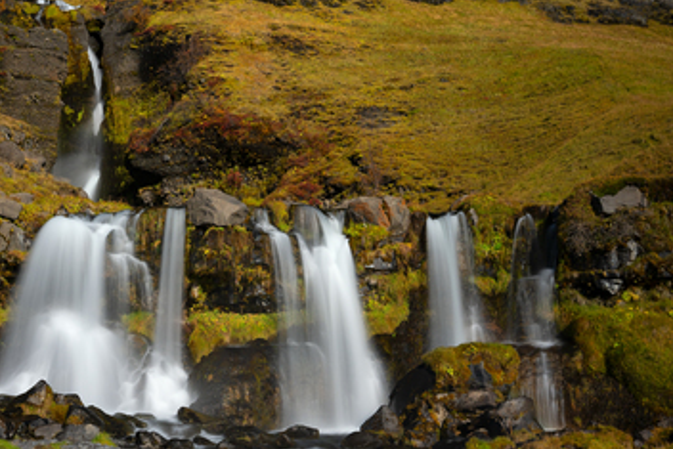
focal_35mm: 47
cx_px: 235
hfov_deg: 41.5
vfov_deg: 28.6
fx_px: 879
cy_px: 184
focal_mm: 36
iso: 180
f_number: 7.1
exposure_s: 1.6
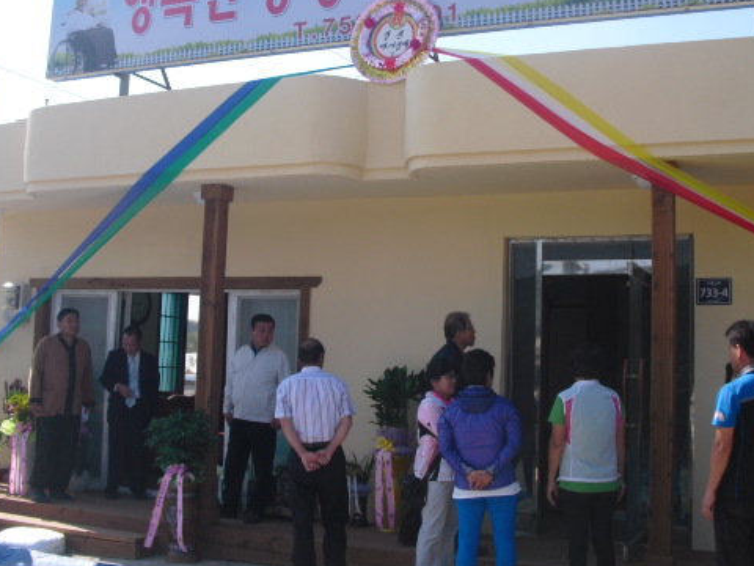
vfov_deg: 30.2
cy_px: 244
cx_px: 383
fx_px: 1046
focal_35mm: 48
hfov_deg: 39.7
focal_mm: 6.3
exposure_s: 1/125
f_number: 7.8
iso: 100
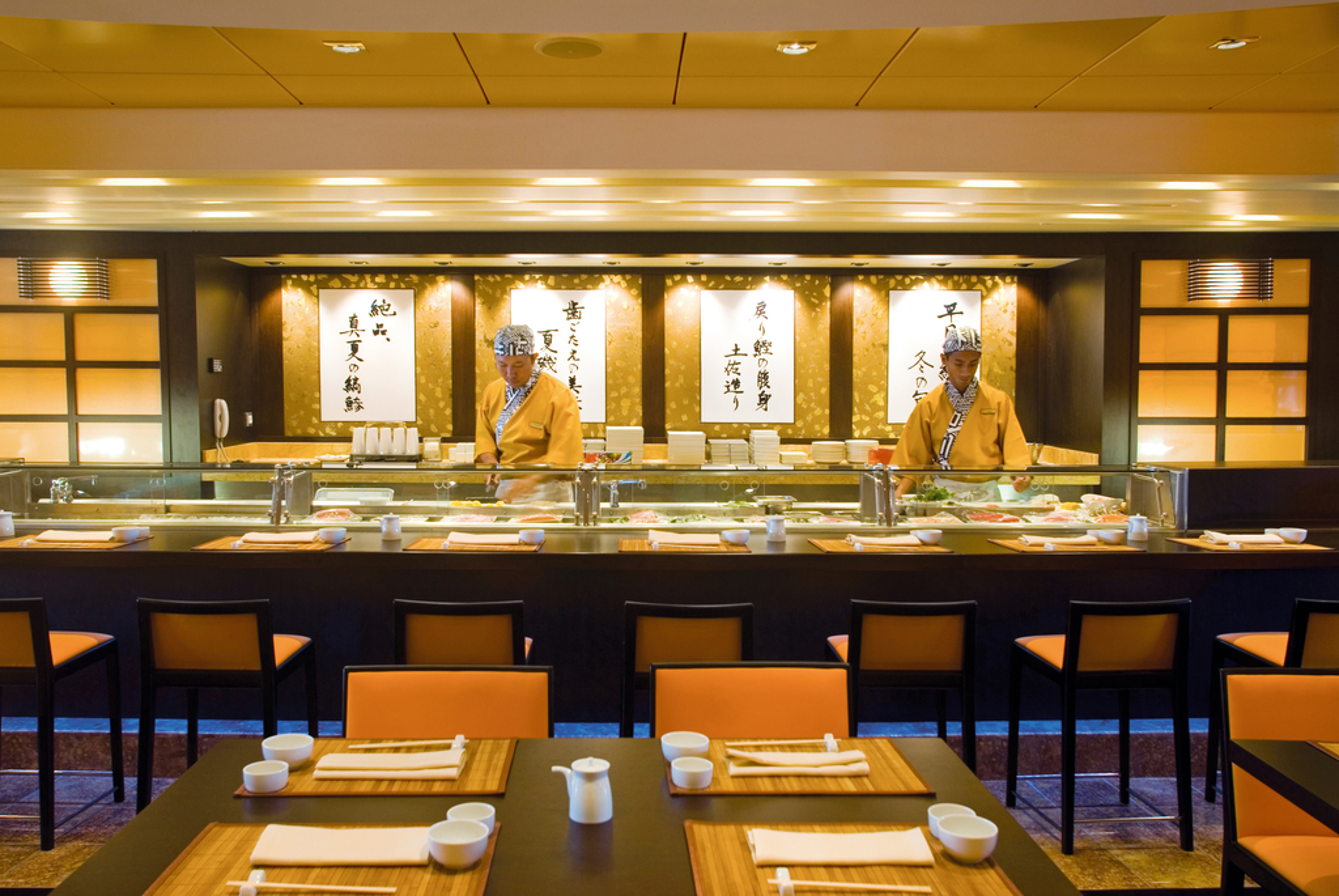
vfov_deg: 43.7
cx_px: 670
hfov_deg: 61.9
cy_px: 448
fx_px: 1117
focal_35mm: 30
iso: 100
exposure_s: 1/2
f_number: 5.6
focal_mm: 20
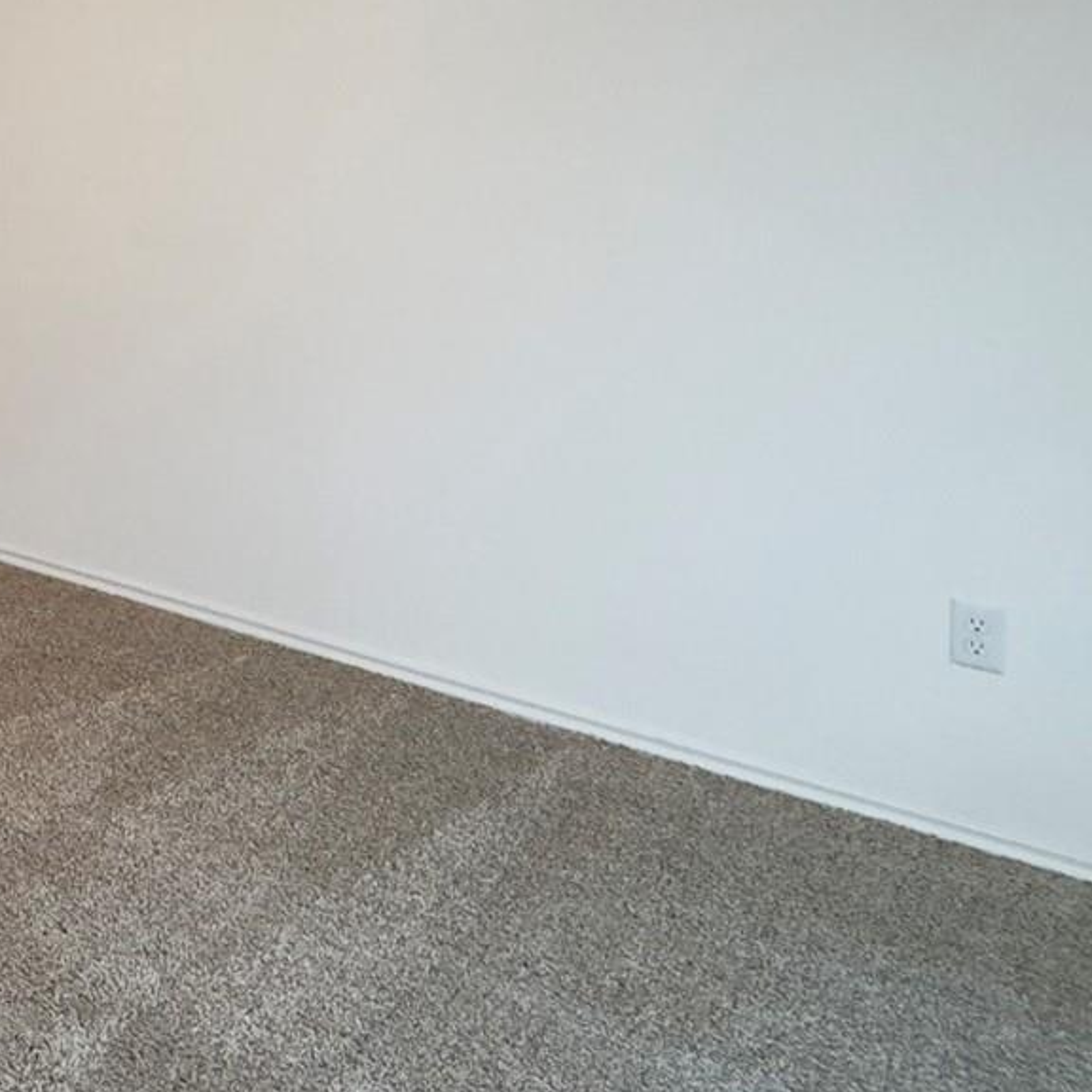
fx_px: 1570
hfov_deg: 30.7
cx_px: -303
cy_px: -11
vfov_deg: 34.7
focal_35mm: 44
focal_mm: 2.22
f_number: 2.2
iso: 250
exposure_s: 1/60
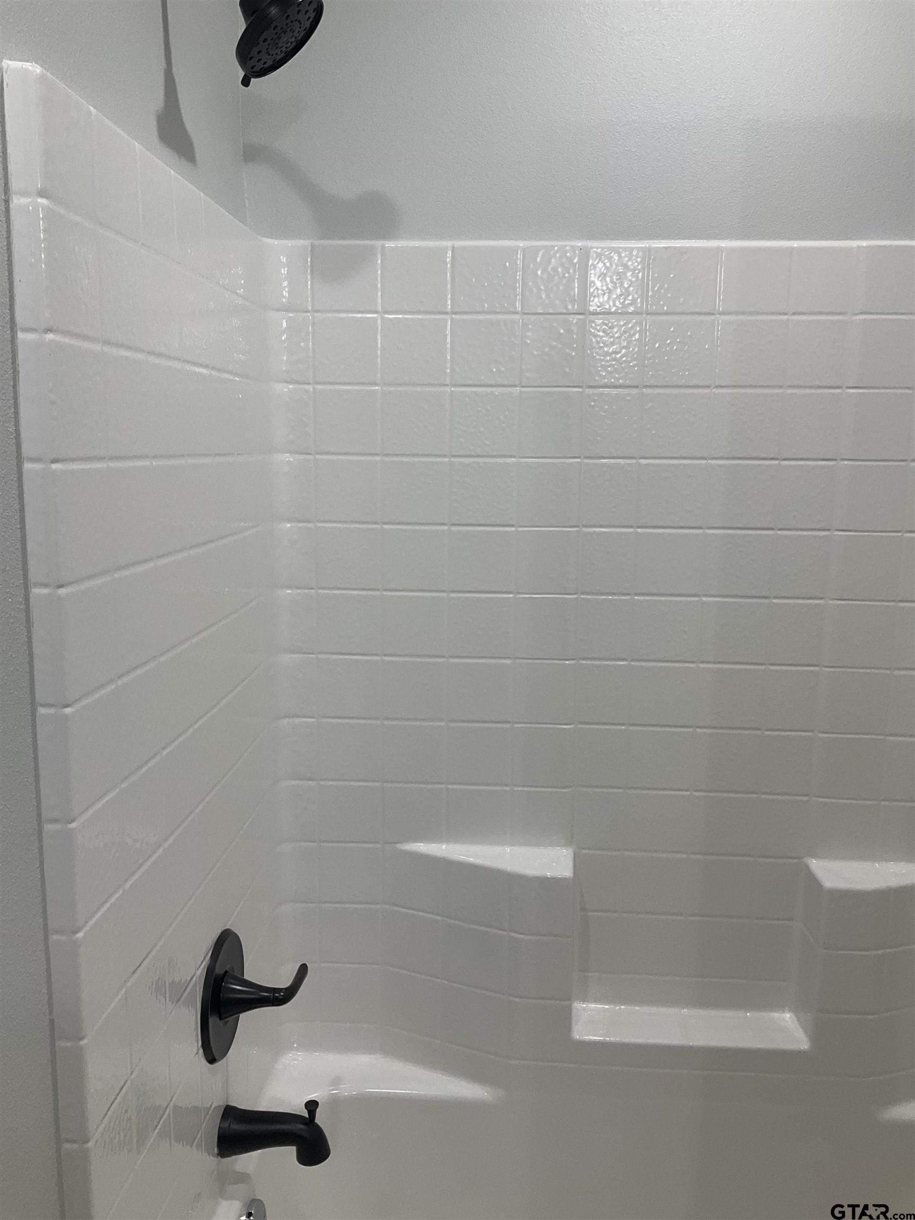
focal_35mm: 29
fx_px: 1022
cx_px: 458
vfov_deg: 61.7
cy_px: 610
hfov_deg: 48.2
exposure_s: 1/120
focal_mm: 3
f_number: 1.8
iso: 50
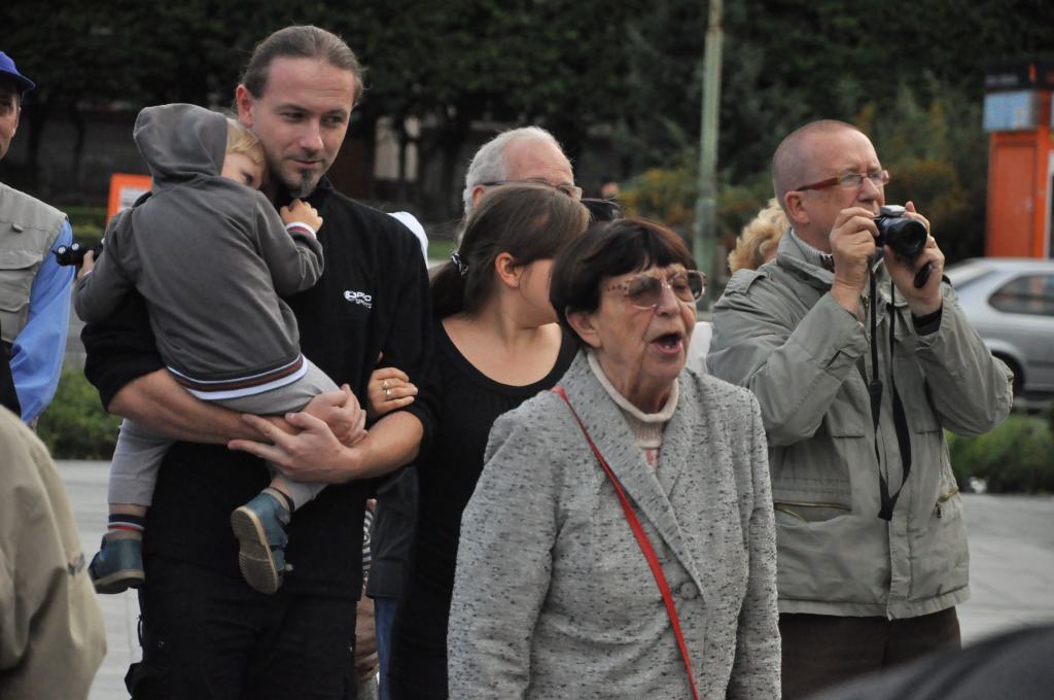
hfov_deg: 13.1
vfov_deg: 8.7
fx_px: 4605
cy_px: 350
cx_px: 527
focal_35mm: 158
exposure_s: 1/2500
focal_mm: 105
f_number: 5.6
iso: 2000
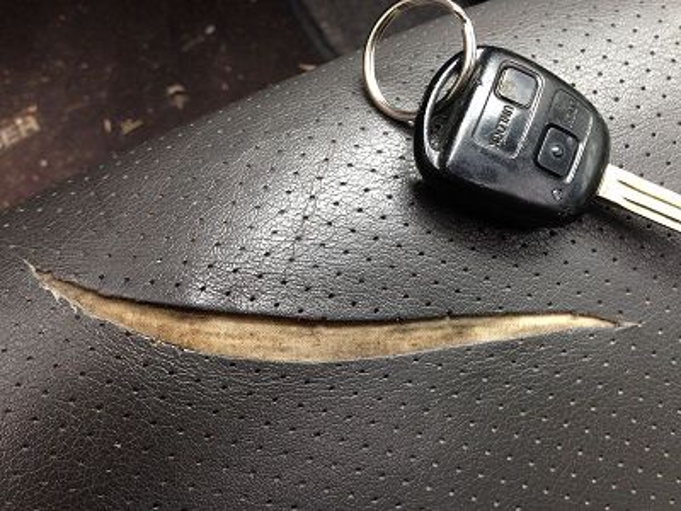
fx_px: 649
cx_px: 340
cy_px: 256
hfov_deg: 55.4
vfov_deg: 42.9
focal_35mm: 33
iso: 80
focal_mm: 4.12
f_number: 2.4
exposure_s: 1/20
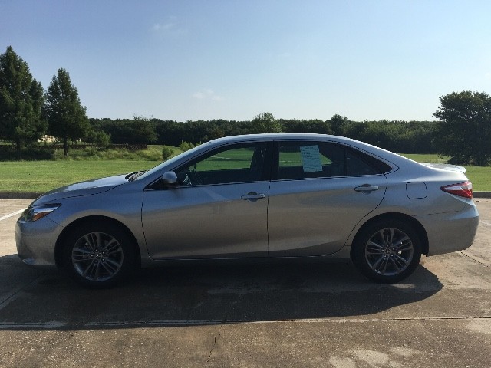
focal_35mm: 29
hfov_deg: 61.7
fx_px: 411
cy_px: 184
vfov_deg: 48.2
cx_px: 246
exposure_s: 1/3077
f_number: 2.2
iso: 25
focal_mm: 4.15
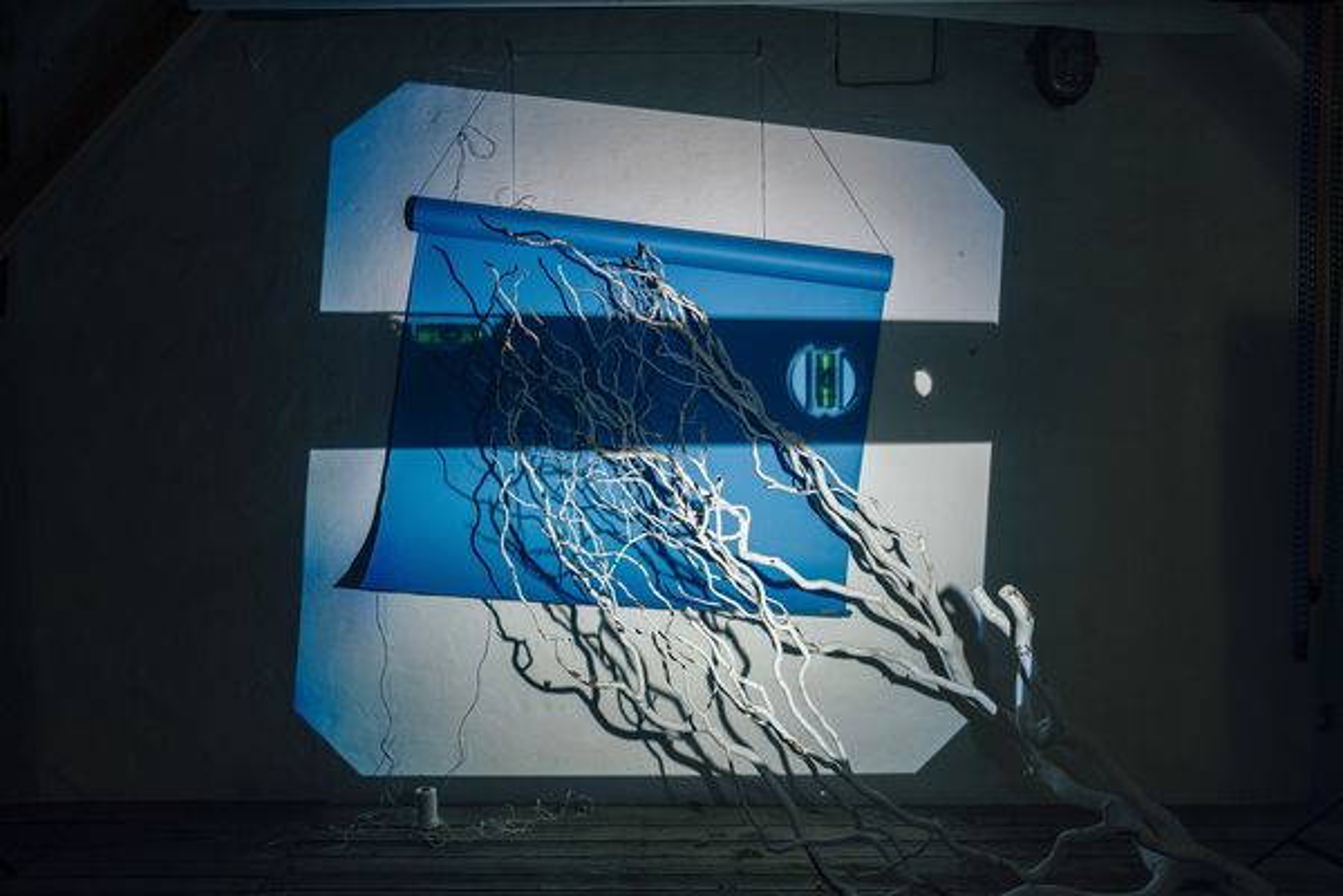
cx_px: 672
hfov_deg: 54.4
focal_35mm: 35
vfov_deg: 37.9
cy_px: 448
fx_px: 1306
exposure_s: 1/30
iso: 800
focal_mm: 35
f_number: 8
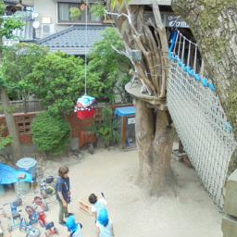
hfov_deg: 47.2
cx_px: 119
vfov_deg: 47.2
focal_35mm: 35
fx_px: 271
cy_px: 119
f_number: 3.7
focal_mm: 5.3
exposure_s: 1/160
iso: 100
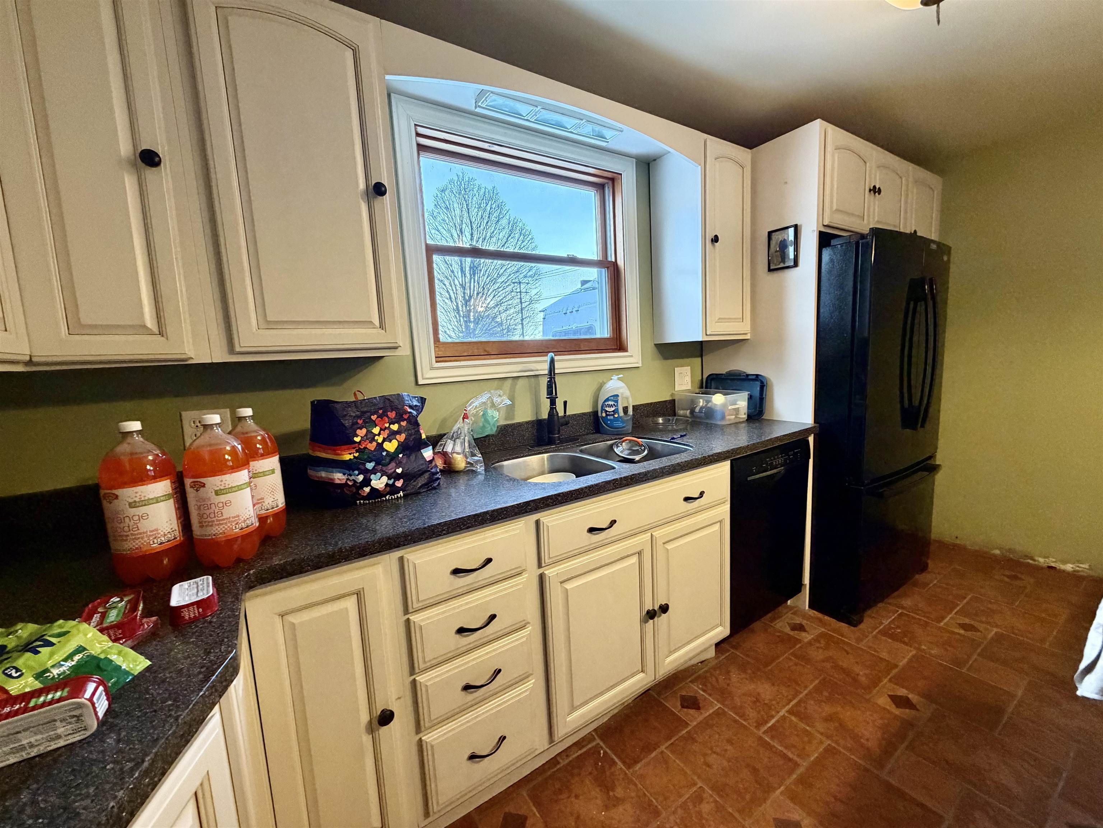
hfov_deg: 102.1
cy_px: 414
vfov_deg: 85.7
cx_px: 552
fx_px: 446
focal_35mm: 14
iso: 400
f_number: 2.2
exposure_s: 1/60
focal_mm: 2.22
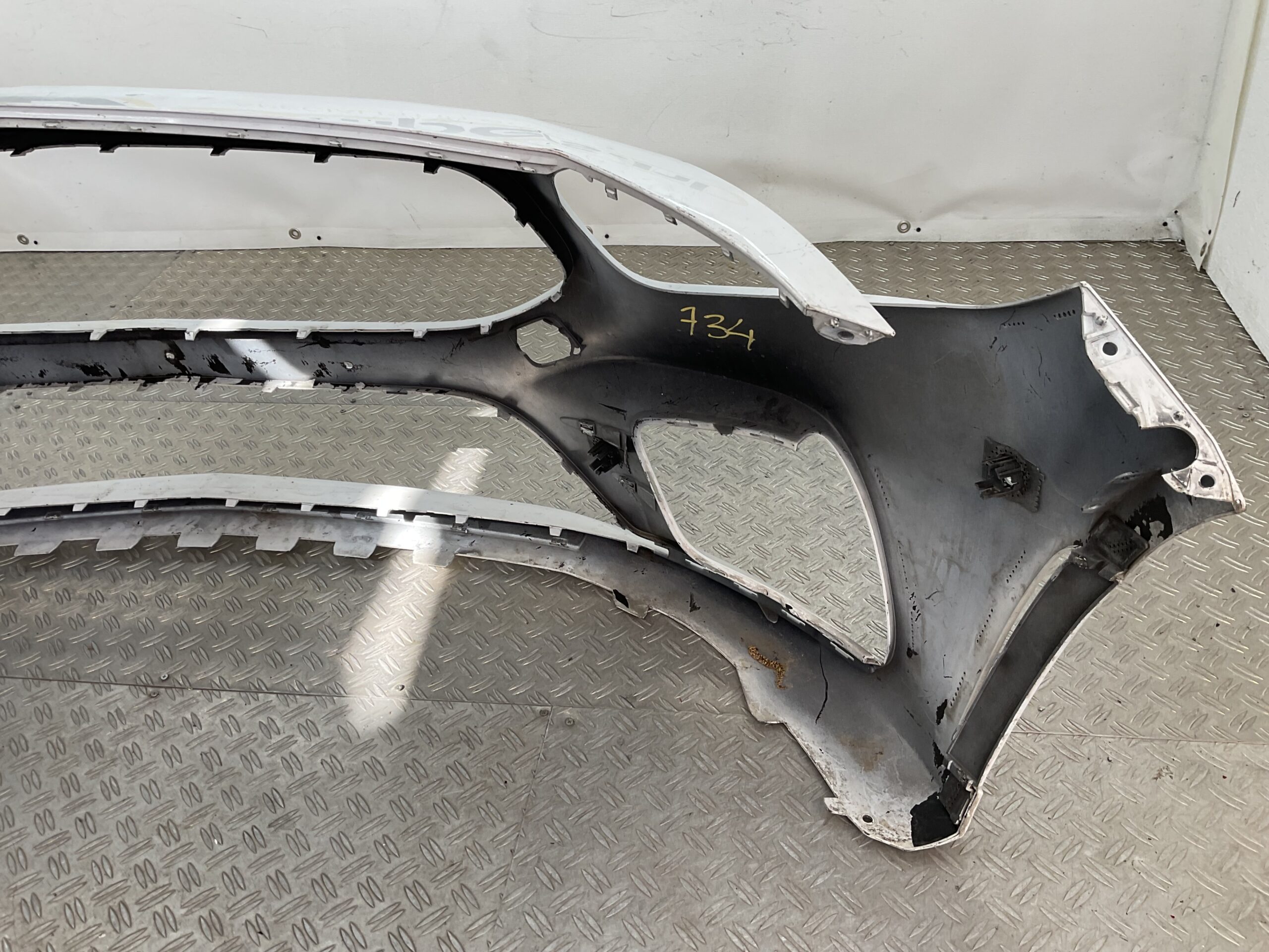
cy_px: 476
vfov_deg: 48.2
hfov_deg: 61.7
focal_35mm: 29
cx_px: 634
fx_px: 1063
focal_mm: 3
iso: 16
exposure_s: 1/107
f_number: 1.8
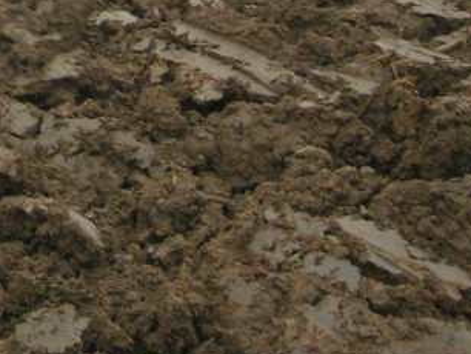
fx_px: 1729
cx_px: -174
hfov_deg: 14.7
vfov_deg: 11.2
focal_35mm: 127
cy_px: -179
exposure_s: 1/130
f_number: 2.8
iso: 140
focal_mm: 7.8
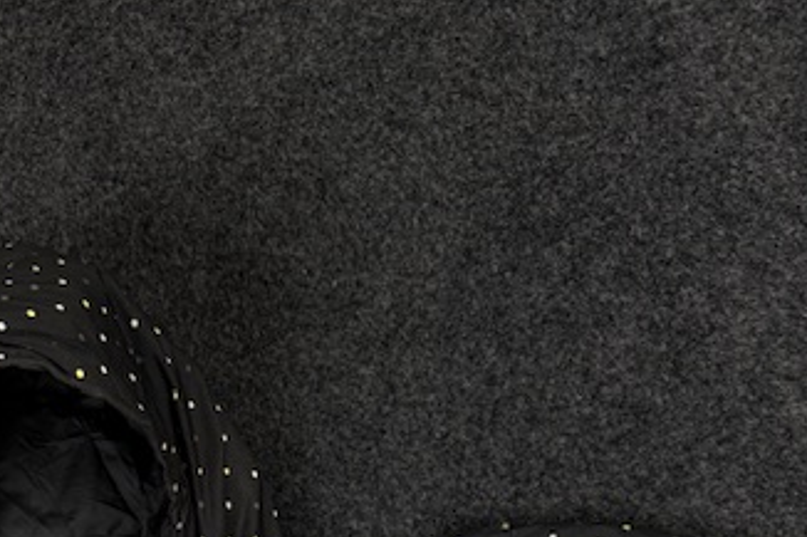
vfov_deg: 23.1
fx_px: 1098
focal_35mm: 49
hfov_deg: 39.6
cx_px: 240
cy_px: 767
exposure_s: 1/100
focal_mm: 6.76
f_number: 1.78
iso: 160
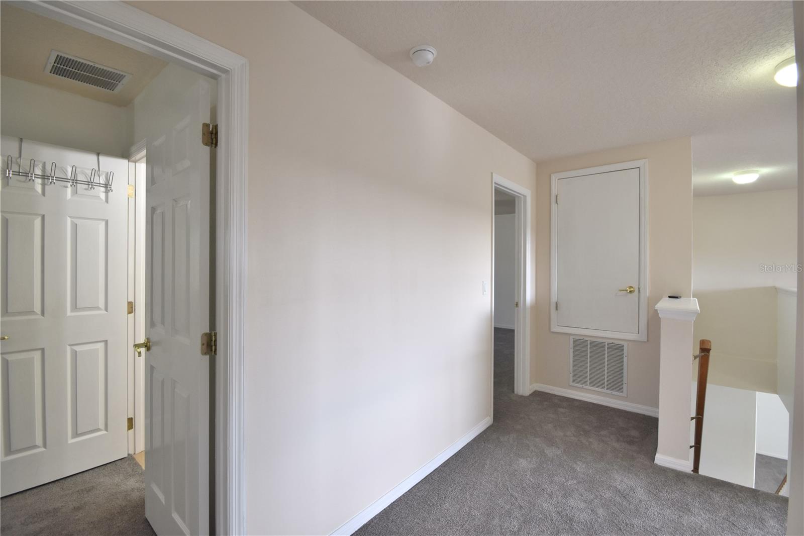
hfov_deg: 100.4
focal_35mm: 15
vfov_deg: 77.3
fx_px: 335
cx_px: 402
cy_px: 268
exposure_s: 1/15
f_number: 10
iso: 560
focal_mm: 10
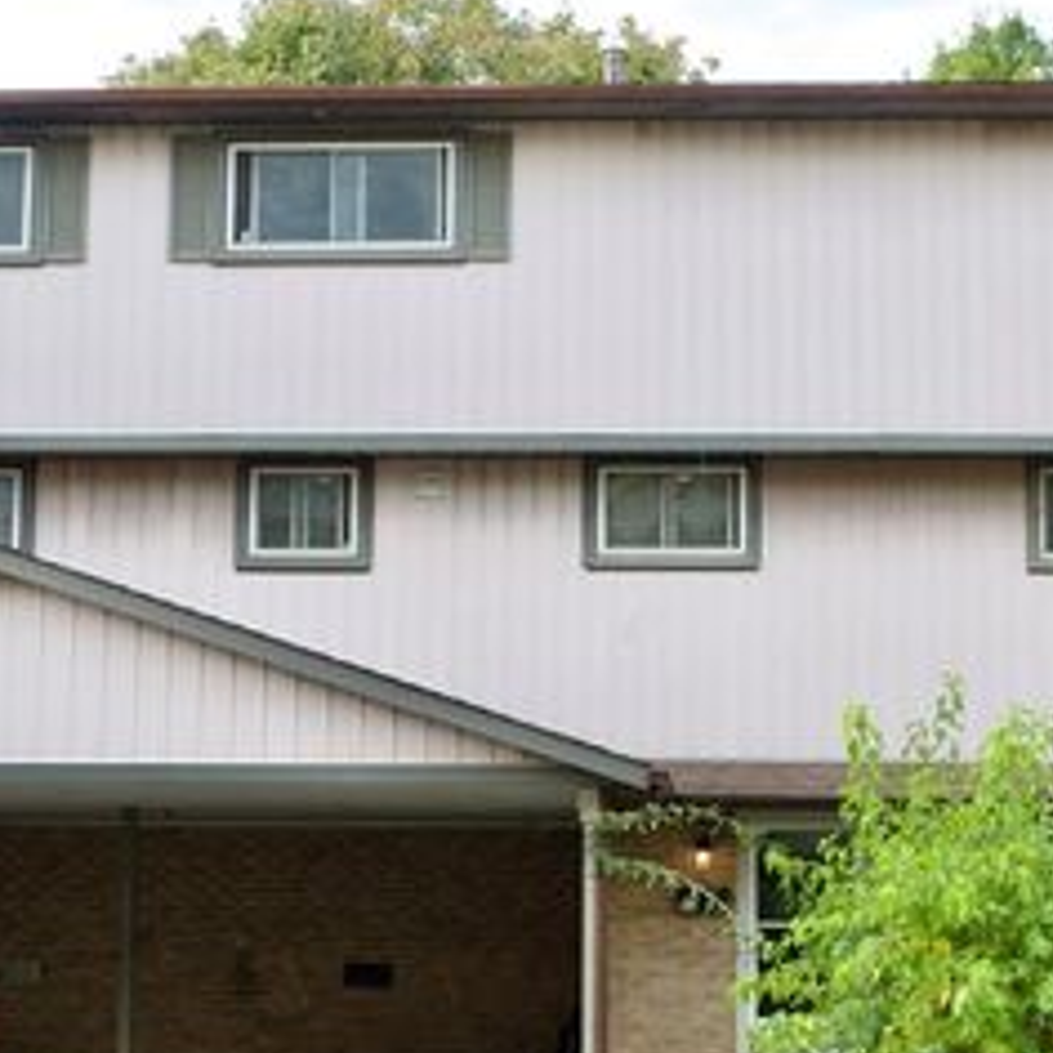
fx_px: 2509
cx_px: 638
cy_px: 685
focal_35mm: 73
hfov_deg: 23.7
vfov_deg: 23.6
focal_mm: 27
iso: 400
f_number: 9
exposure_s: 1/125
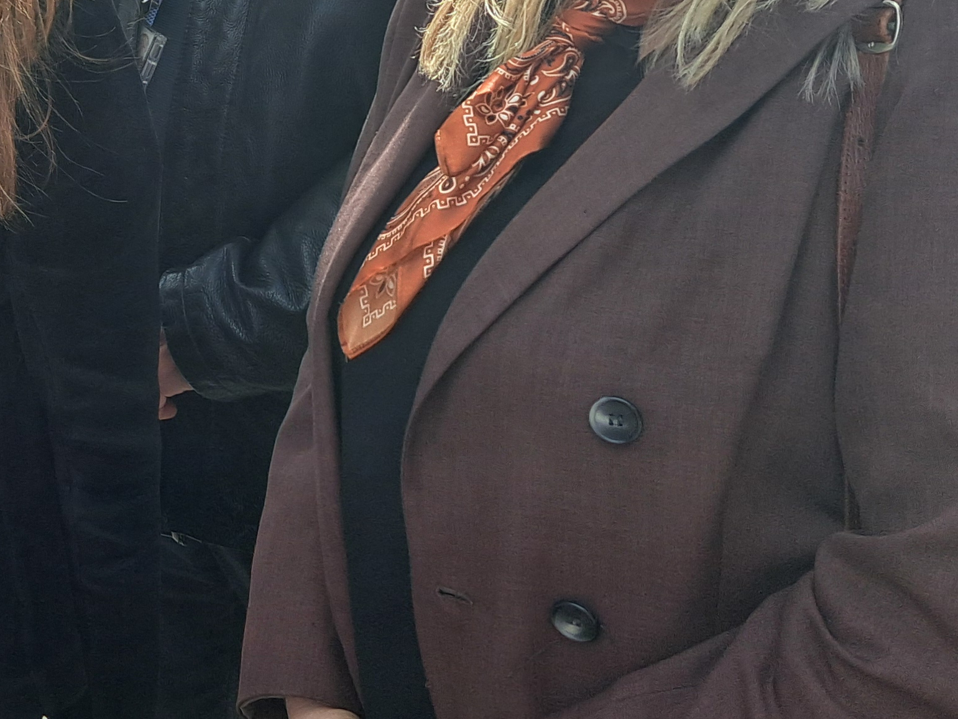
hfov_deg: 23.9
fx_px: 1993
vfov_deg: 19.6
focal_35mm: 72
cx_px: -279
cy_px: -69
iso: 50
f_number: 1.8
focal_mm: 5.23
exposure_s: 1/743
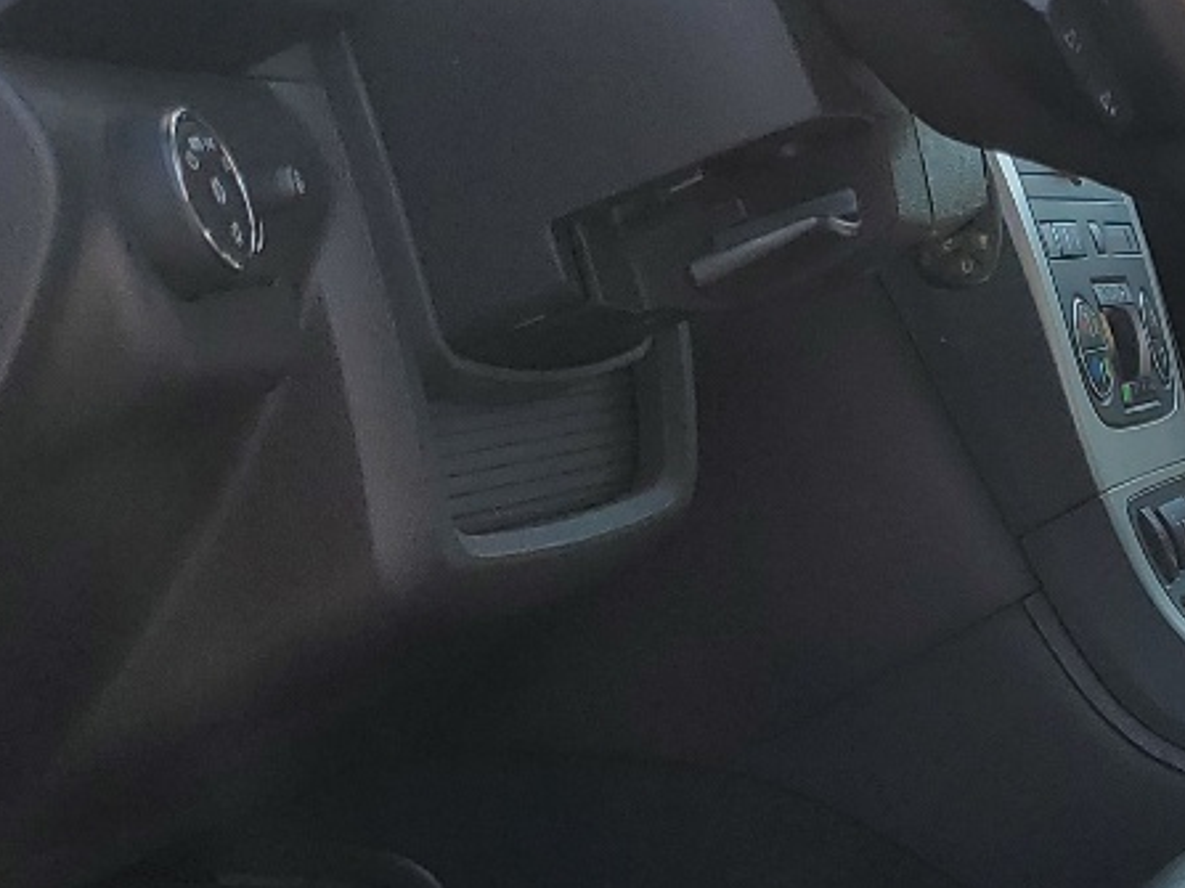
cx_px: 1405
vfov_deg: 15.9
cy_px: 477
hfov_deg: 19.9
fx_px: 3183
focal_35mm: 93
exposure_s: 1/556
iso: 50
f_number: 1.5
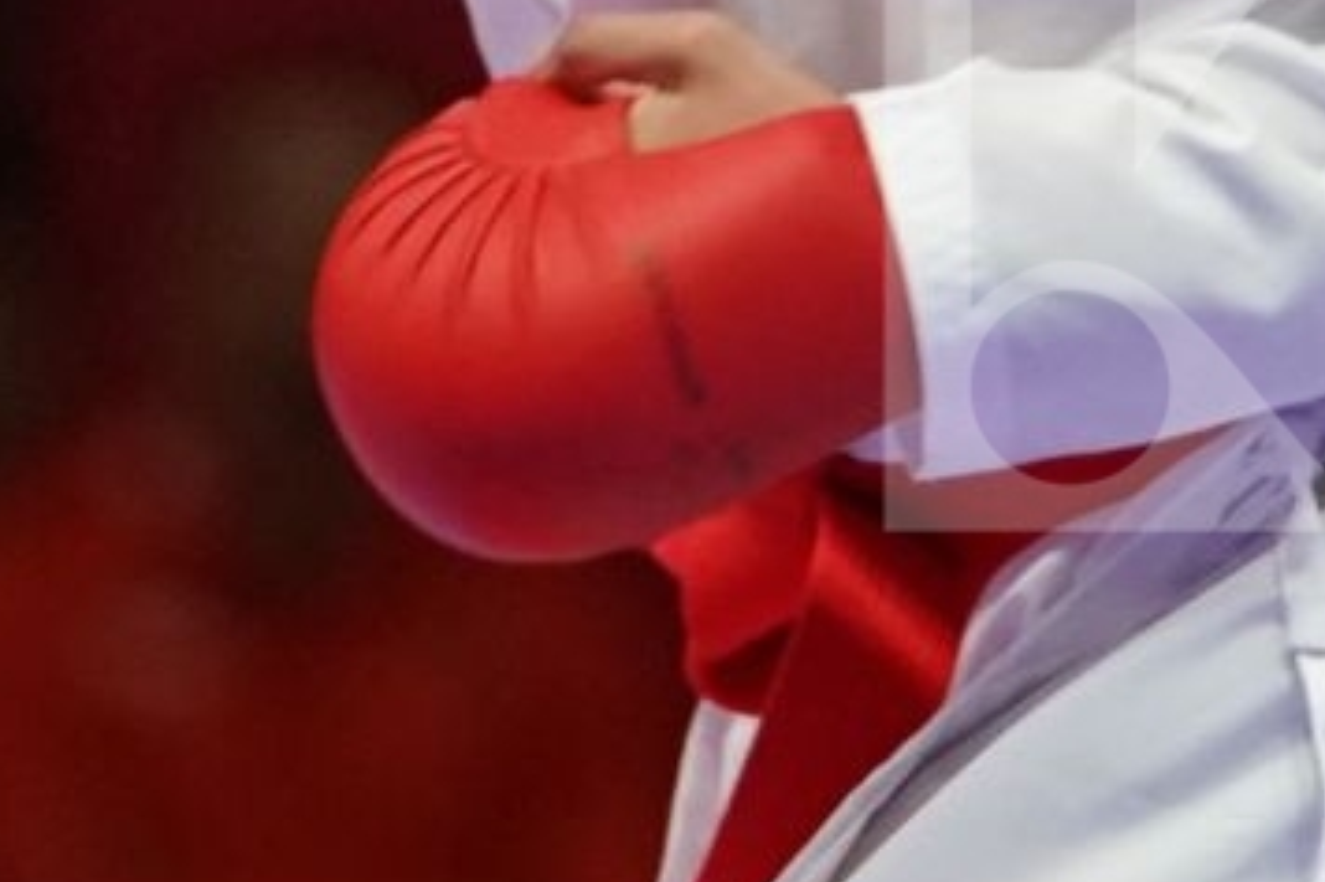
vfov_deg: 0.8
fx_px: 65517
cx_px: -30
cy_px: 194
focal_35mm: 1781
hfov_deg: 1.2
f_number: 4
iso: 3200
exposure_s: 1/1000
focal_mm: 235
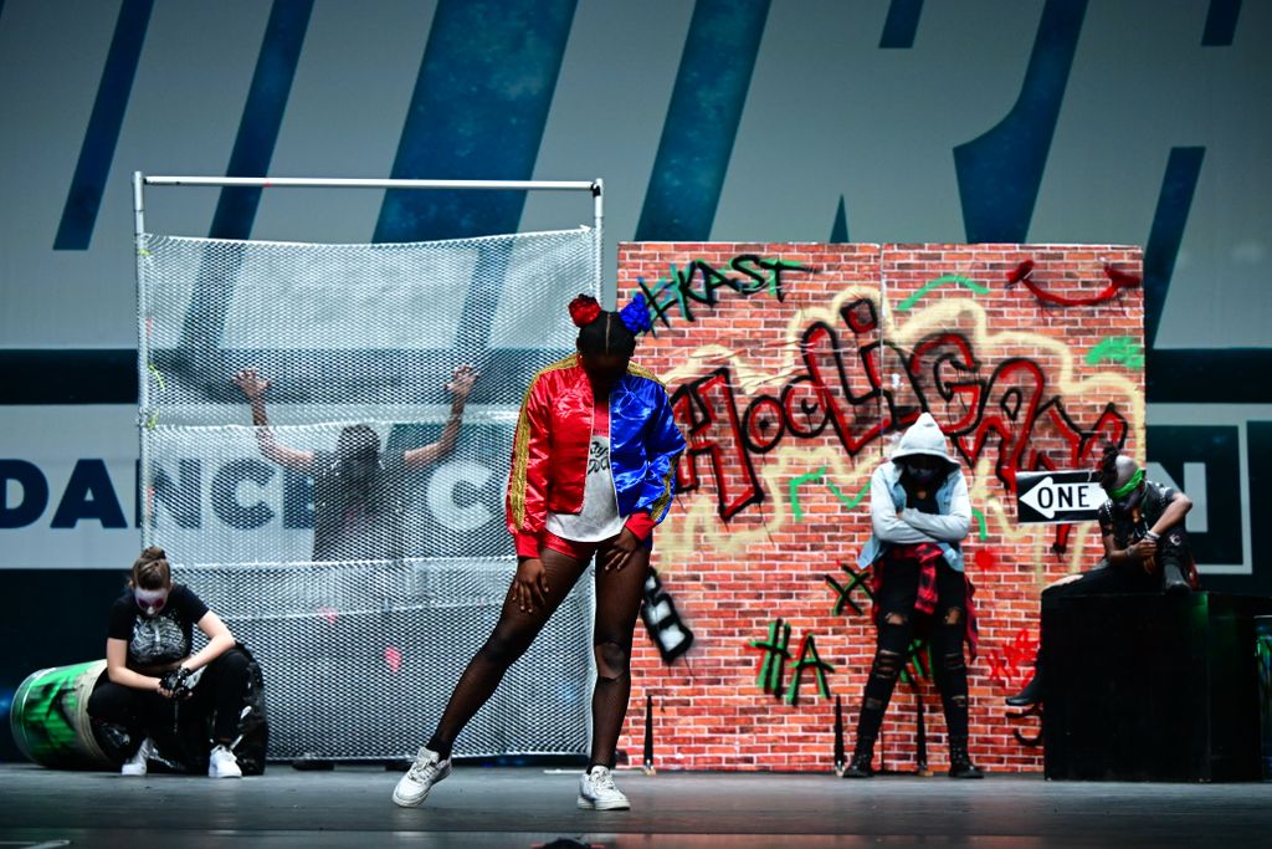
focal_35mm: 83
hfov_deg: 24.5
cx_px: 636
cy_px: 424
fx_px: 2933
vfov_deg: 16.5
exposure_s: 1/640
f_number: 3.5
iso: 5000
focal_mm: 83
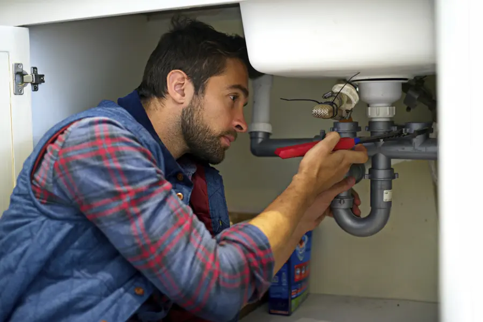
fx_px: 671
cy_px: 161
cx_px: 242
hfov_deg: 39.6
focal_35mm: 50
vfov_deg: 27.0
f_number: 2
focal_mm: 50
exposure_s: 1/160
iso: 500
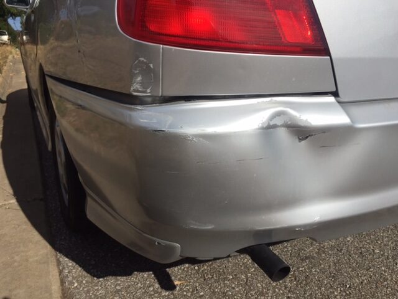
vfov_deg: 48.2
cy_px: 150
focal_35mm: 29
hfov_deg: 61.7
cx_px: 199
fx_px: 333
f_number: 2.2
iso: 32
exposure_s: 1/3968
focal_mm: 4.15
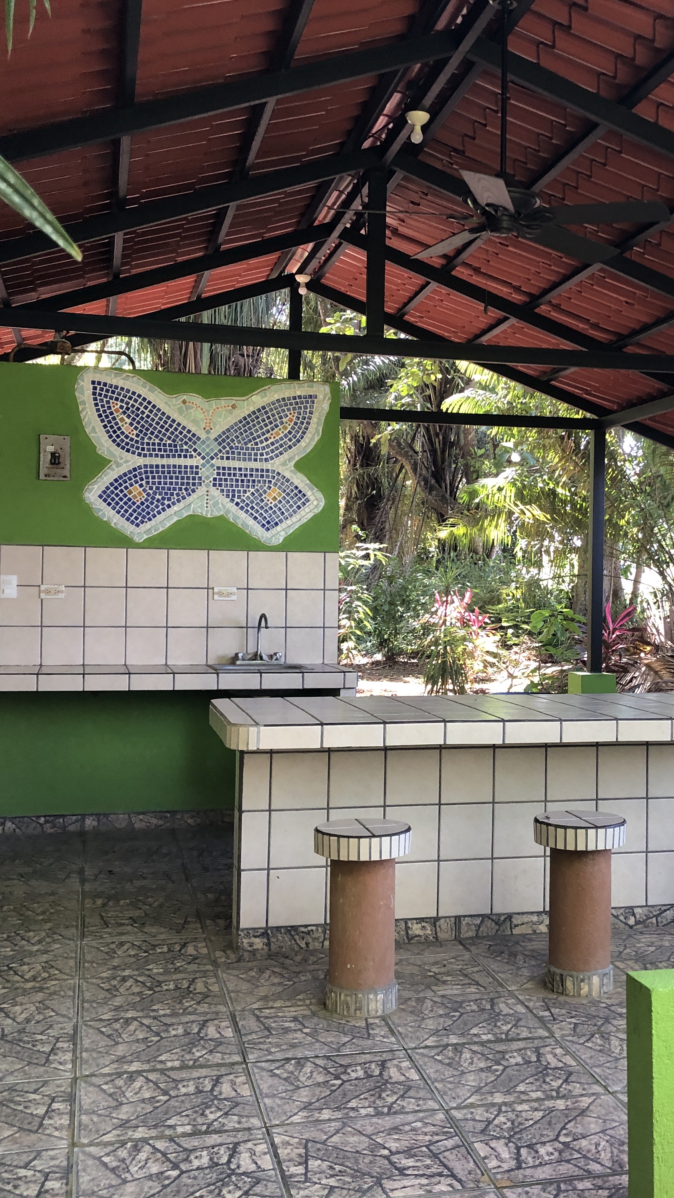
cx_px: 493
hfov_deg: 28.6
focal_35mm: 41
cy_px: 599
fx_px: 1303
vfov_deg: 49.4
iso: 32
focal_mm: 3.99
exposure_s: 1/30
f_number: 1.8
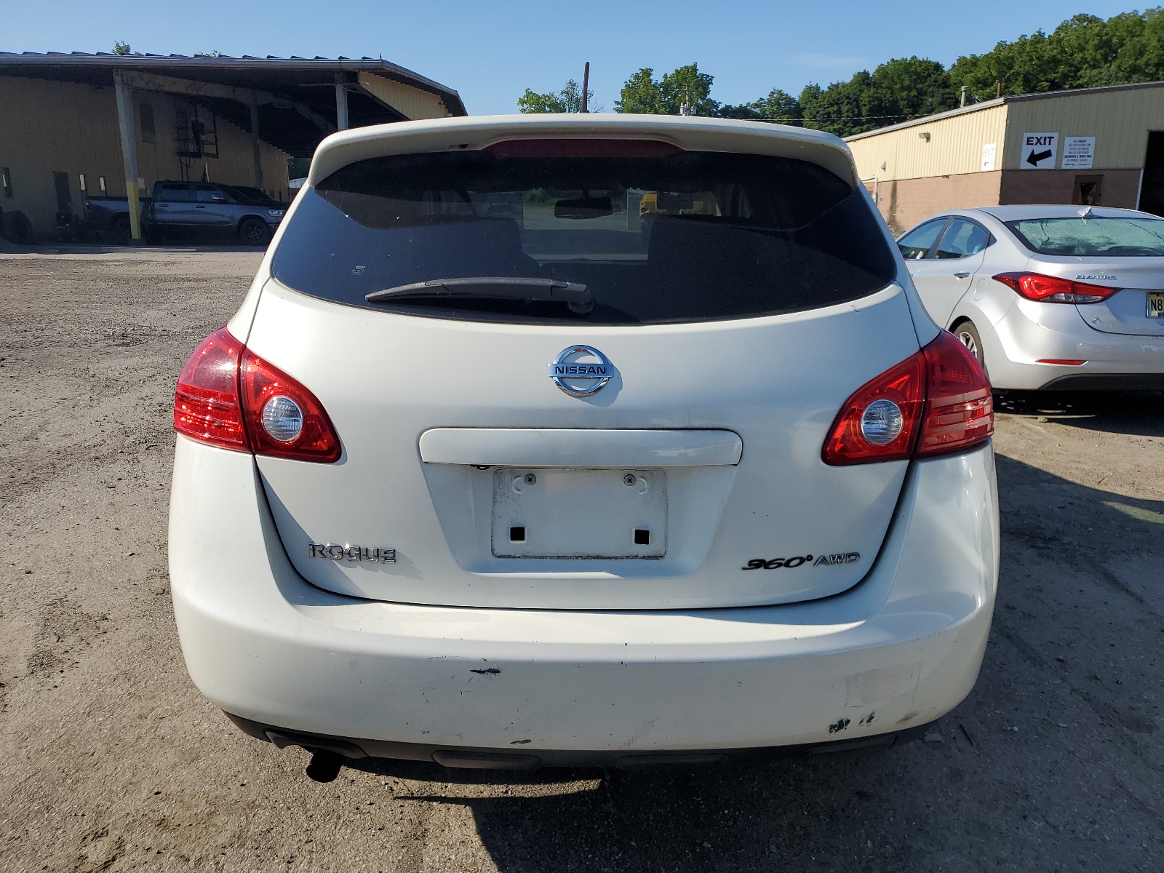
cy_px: 436
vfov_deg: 53.1
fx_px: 874
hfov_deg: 67.3
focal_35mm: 26
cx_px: 582
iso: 50
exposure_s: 1/5000
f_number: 1.5
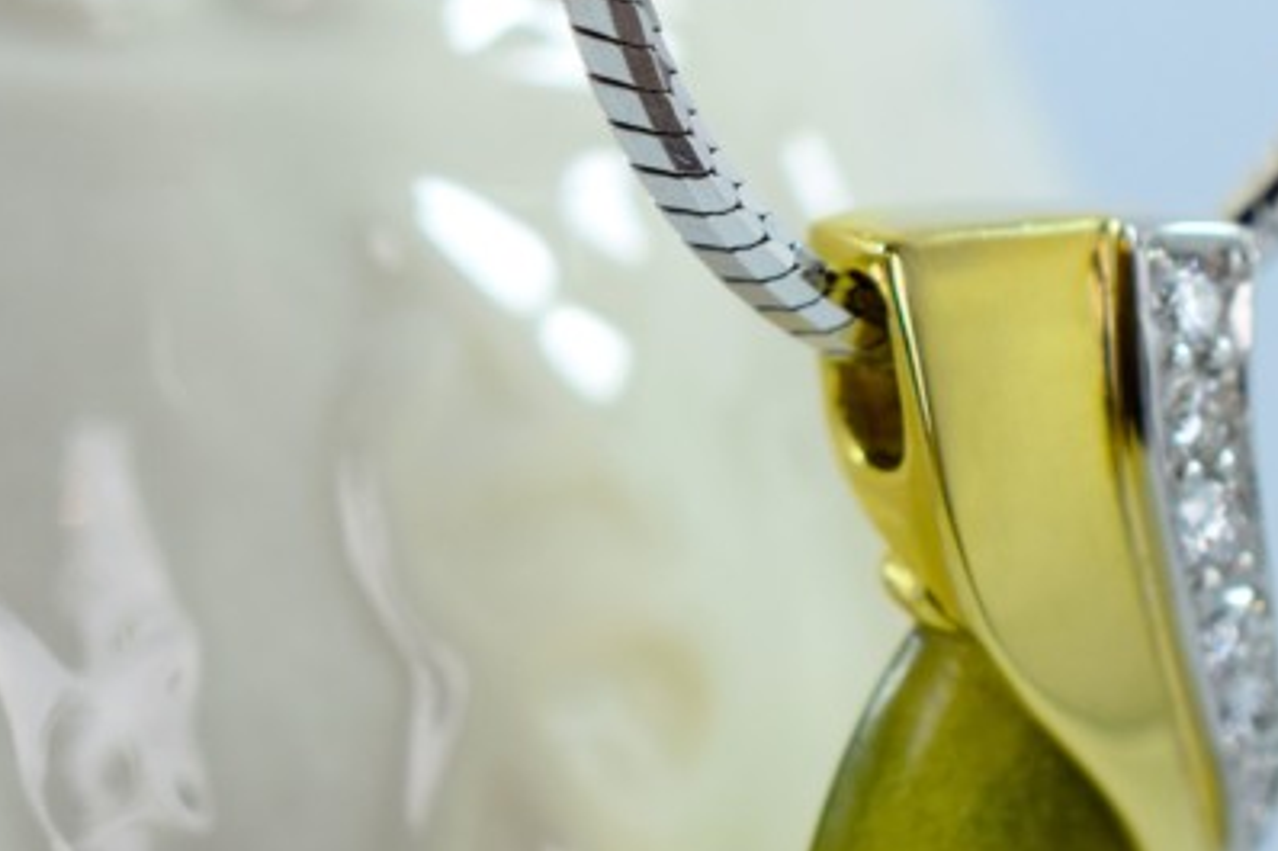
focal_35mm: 181
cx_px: 674
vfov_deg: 7.6
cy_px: 652
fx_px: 6423
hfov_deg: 11.4
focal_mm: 40
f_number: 7.1
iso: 400
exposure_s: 1/200
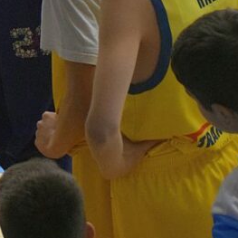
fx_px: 3057
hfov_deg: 4.4
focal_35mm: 393
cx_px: -241
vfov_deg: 4.5
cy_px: 73
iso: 3200
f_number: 4.5
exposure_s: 1/100
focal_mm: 70
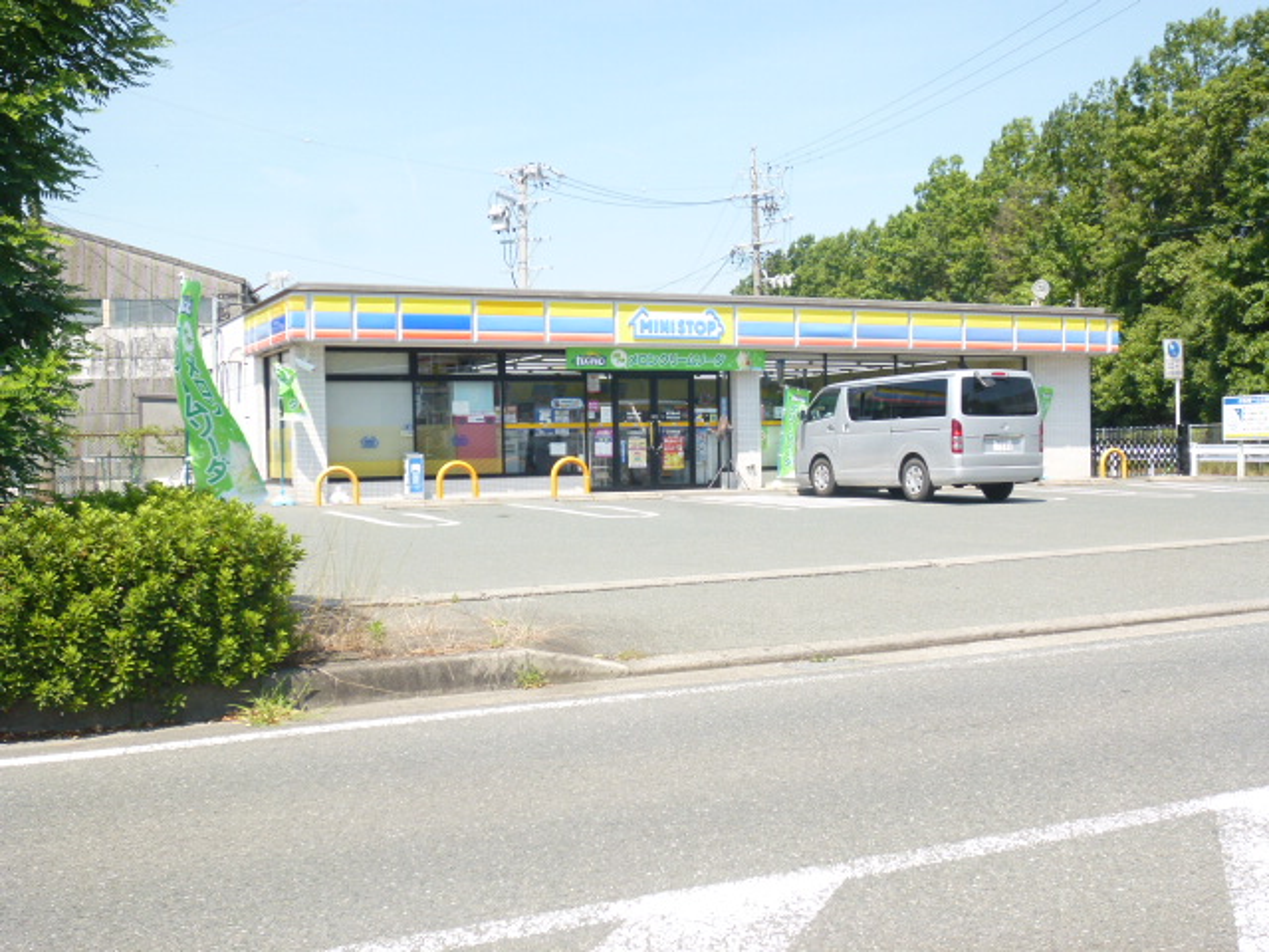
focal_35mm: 39
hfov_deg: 47.9
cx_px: 634
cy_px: 476
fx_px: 1430
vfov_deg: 36.8
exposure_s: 1/400
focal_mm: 7
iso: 100
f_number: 4
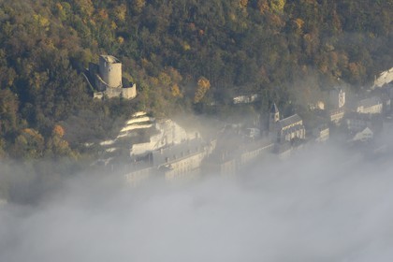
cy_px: 131
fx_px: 2183
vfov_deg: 6.9
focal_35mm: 200
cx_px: 196
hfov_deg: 10.3
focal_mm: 200
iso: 400
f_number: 8
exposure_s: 1/1000
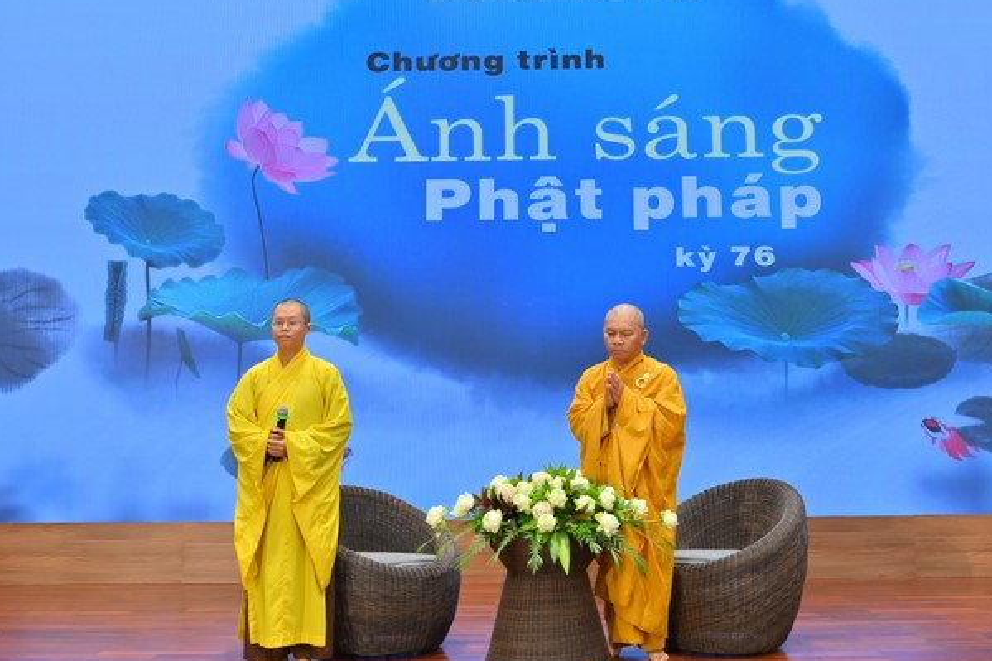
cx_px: 532
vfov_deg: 35.0
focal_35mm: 38
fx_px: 1047
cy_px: 322
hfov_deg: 50.7
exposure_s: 1/80
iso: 1250
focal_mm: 35
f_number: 5.6
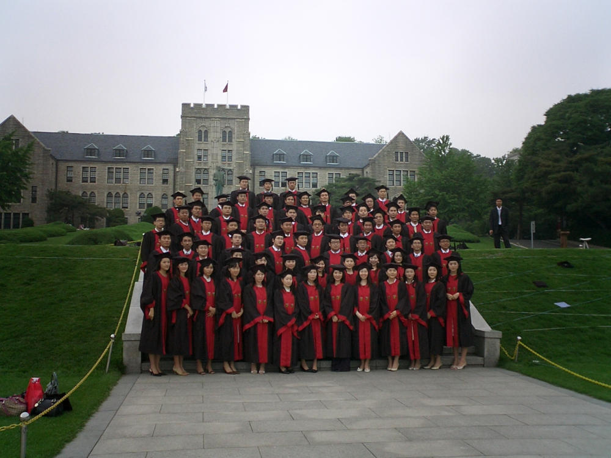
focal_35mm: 37
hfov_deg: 50.1
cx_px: 306
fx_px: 653
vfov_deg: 38.7
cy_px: 229
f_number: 3.5
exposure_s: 1/800
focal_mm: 5.6
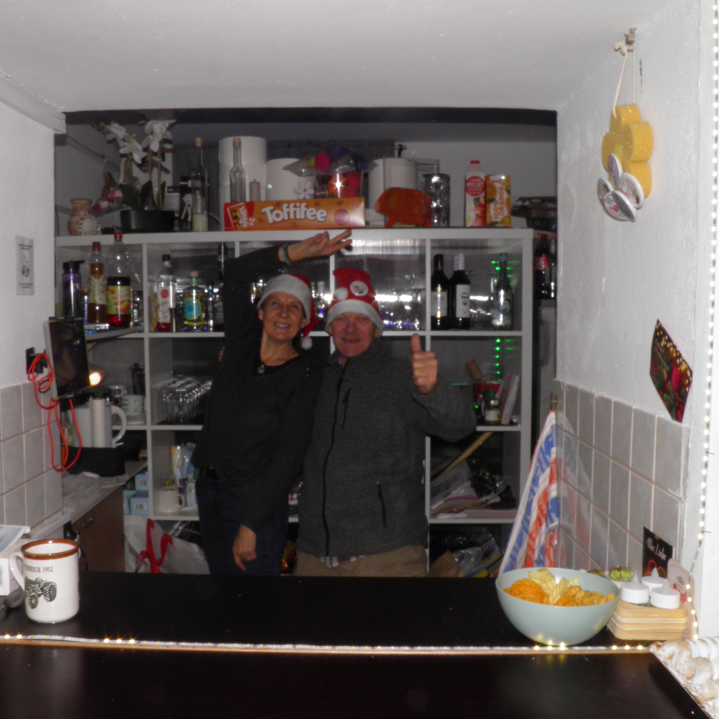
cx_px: 301
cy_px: 362
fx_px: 799
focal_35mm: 34
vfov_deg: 48.5
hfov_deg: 48.3
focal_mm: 4.9
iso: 125
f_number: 8
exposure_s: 1/30
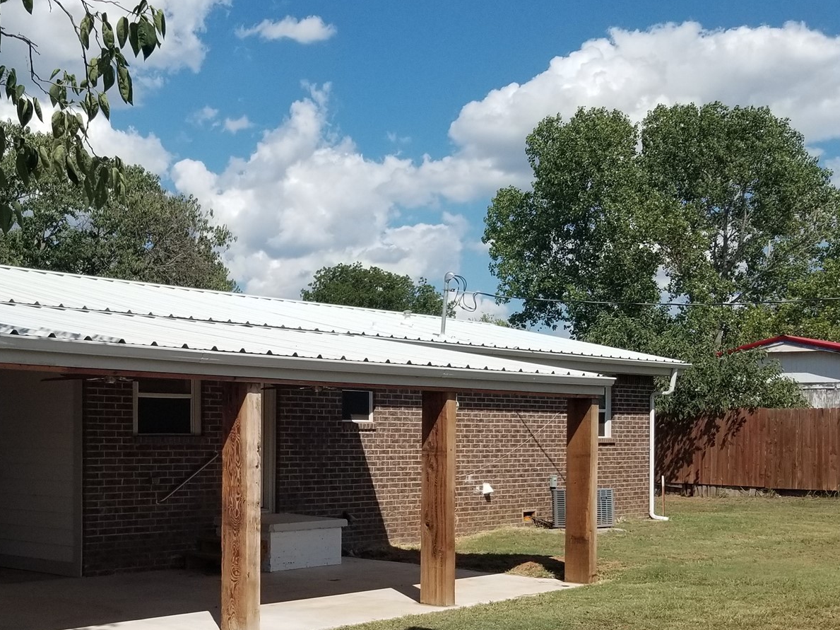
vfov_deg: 33.6
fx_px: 1019
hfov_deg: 43.9
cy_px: 479
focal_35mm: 42
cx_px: 251
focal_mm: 4.25
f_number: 1.7
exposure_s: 1/4336
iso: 50
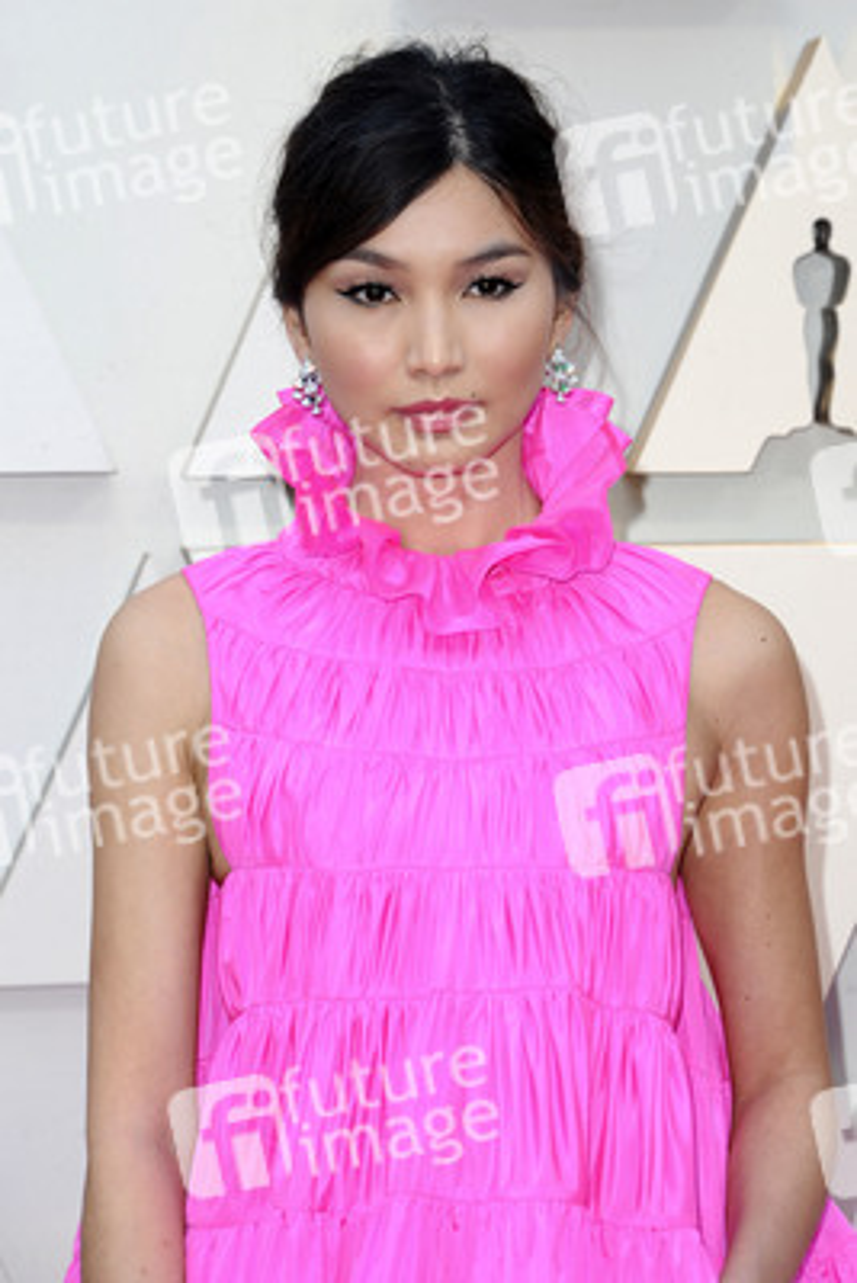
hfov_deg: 8.6
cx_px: 428
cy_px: 642
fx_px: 5708
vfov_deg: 12.8
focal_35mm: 160
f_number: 8
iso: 800
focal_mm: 160
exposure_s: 1/250
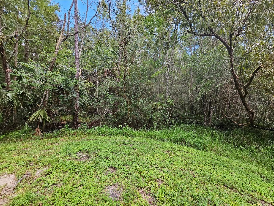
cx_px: 137
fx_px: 103
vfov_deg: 89.9
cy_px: 103
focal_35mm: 13
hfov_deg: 106.2
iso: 100
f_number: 2.2
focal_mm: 2.2
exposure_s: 1/207
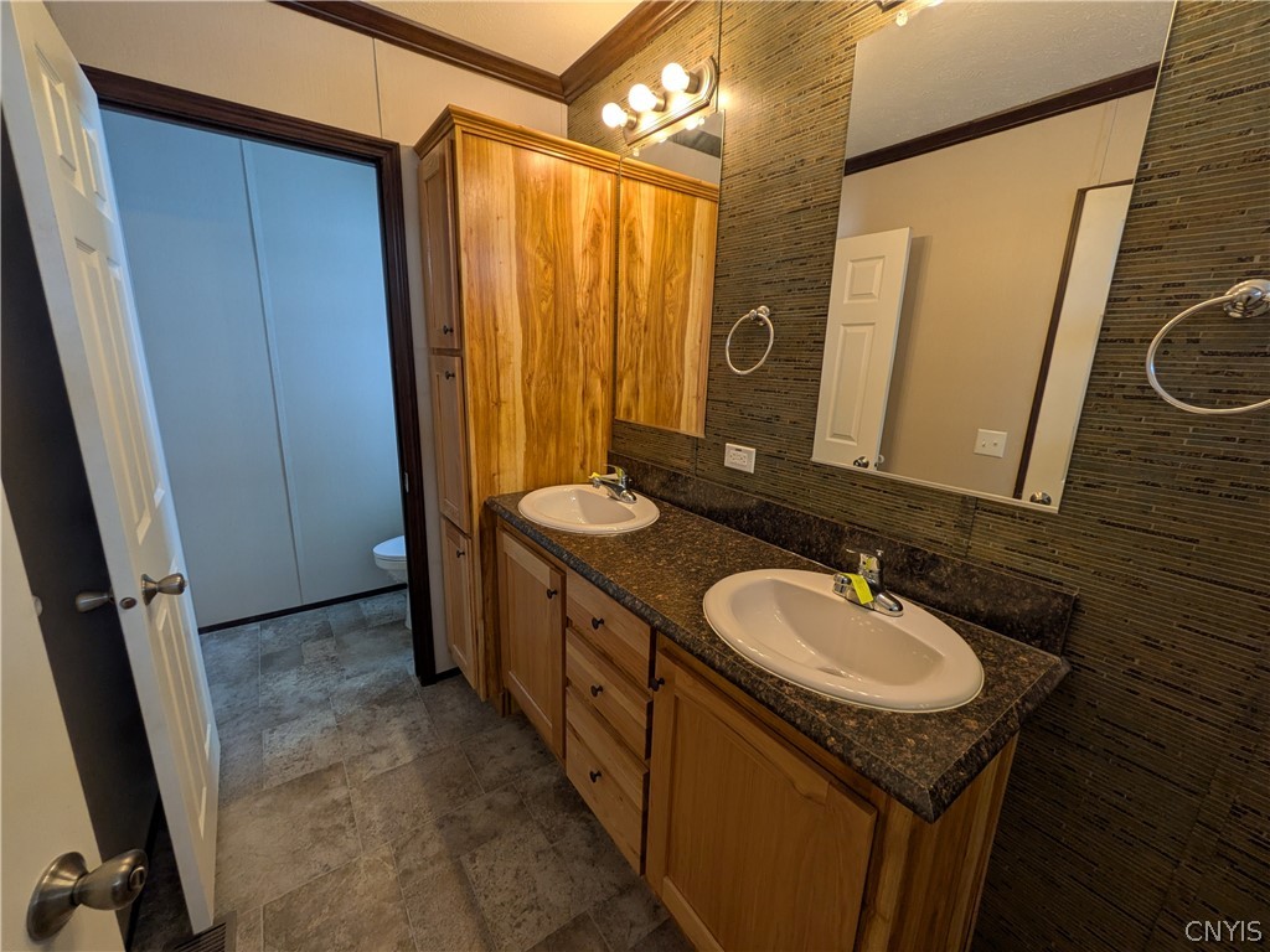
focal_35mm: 14
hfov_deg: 102.1
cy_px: 476
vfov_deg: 85.7
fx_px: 514
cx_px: 635
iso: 58
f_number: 2.2
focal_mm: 1.83
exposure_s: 1/40
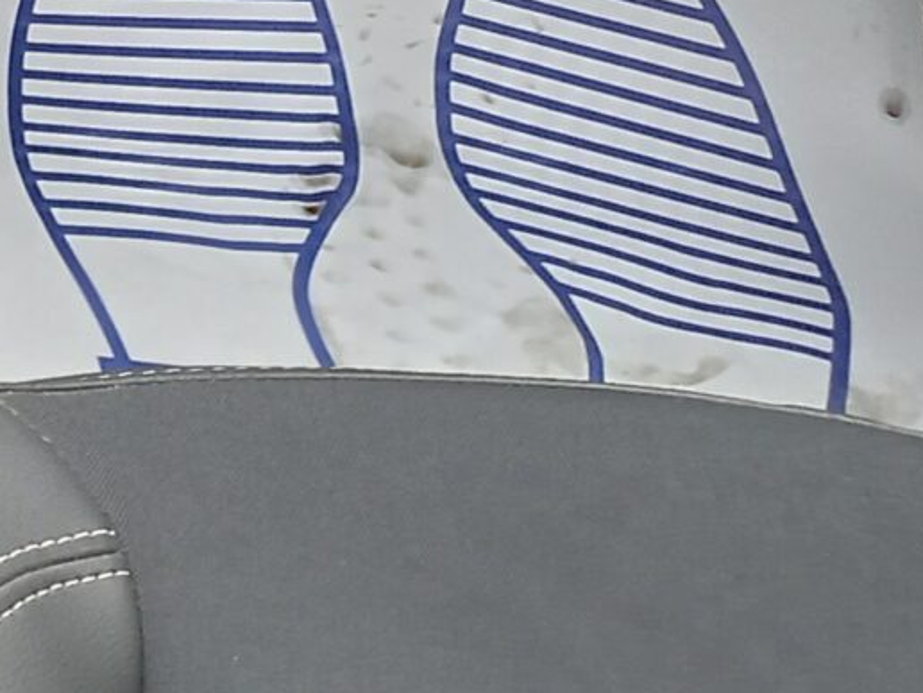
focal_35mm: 124
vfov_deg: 10.8
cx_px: -1331
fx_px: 3306
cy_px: -750
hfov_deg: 12.4
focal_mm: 4.6
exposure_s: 1/40
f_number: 2
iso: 160
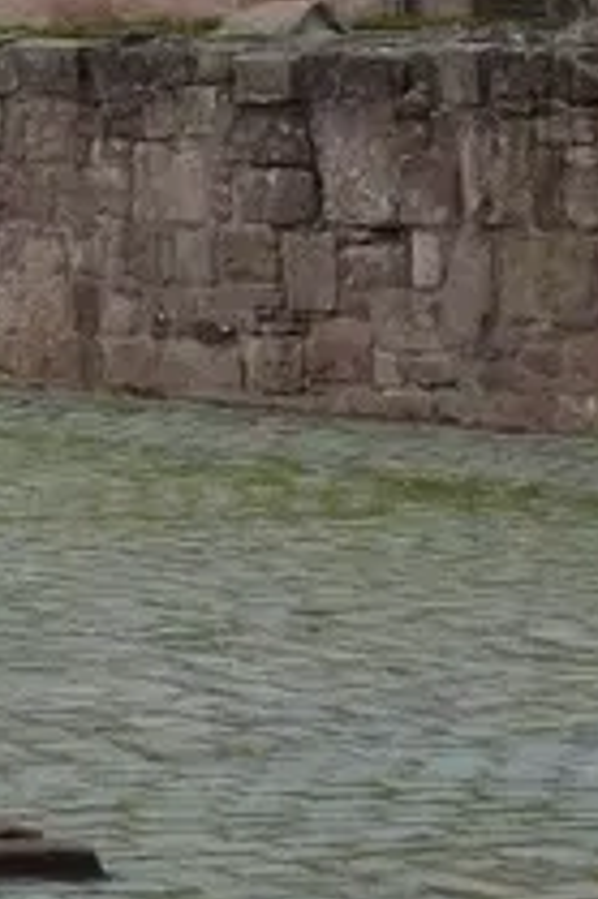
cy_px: -275
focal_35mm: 214
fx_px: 5341
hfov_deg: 6.0
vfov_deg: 9.5
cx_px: -1179
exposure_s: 1/60
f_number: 3.7
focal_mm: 6.9
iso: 80
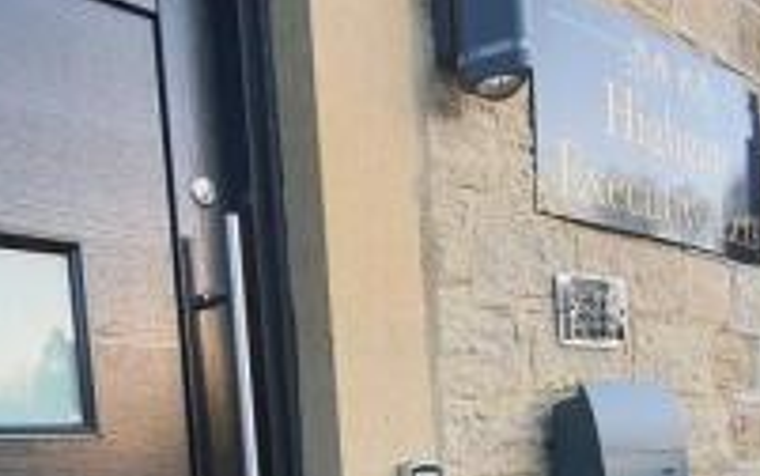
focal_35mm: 40
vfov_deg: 27.9
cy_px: 576
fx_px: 829
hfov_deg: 48.7
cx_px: 282
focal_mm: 1.8
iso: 64
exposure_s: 1/100
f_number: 2.2
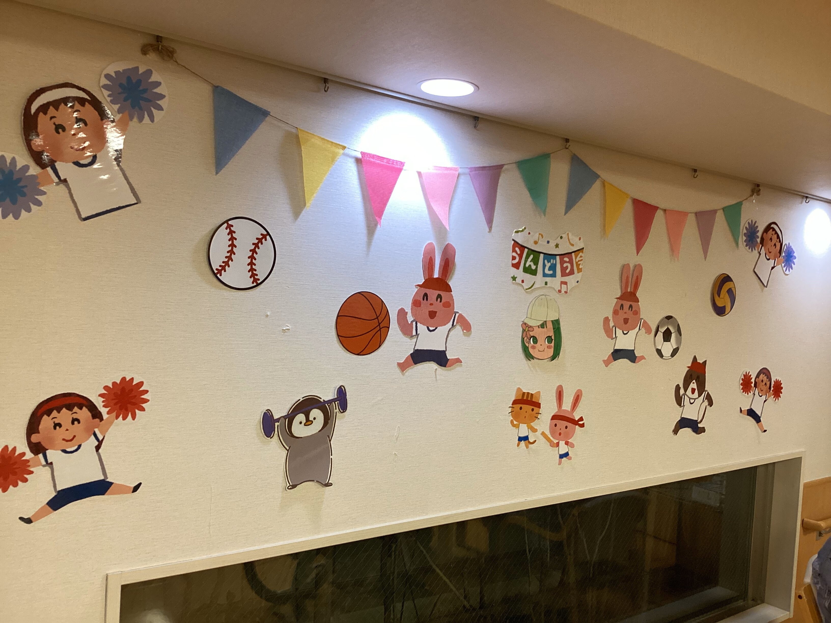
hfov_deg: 58.4
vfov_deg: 45.4
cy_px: 312
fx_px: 744
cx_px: 416
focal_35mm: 31
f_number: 2.4
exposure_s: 1/50
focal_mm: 3.3
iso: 125
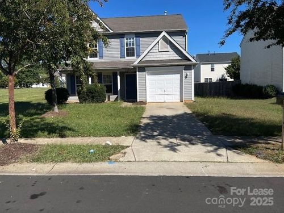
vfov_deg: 53.1
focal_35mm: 26
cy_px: 106
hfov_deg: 67.3
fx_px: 213
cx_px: 142
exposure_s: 1/6579
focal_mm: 5.1
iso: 32
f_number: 1.6
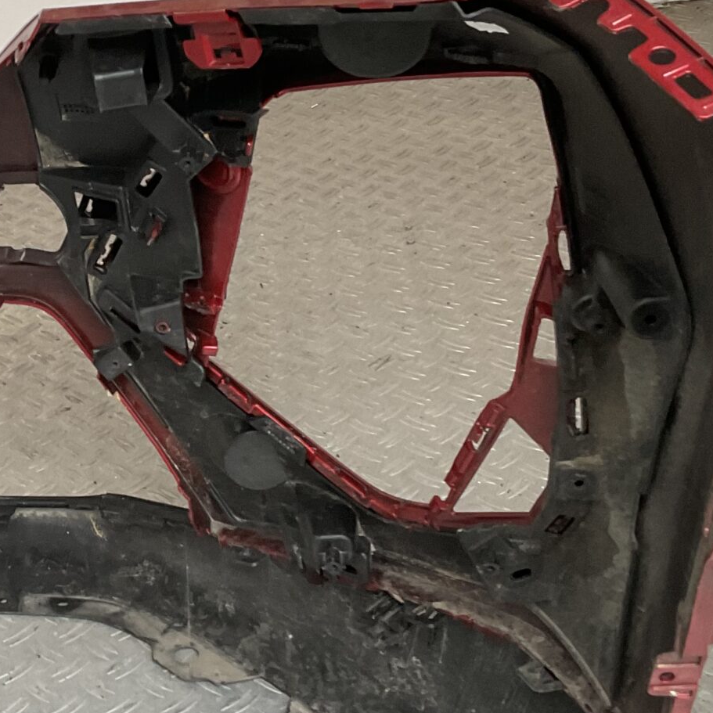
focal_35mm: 72
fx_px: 1678
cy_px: 374
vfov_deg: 24.0
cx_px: 27
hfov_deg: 23.2
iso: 80
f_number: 1.8
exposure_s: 1/60
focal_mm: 3
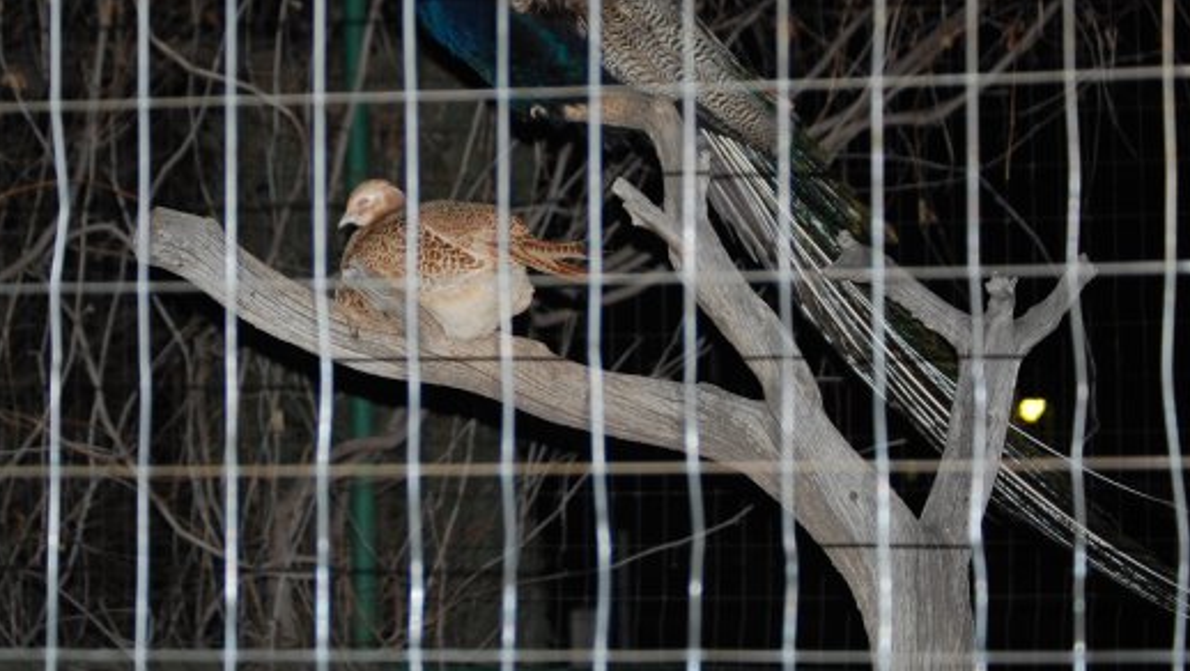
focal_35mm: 107
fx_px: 3367
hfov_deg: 20.0
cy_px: 246
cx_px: 457
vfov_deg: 11.4
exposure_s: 1/60
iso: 400
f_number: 4
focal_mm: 55
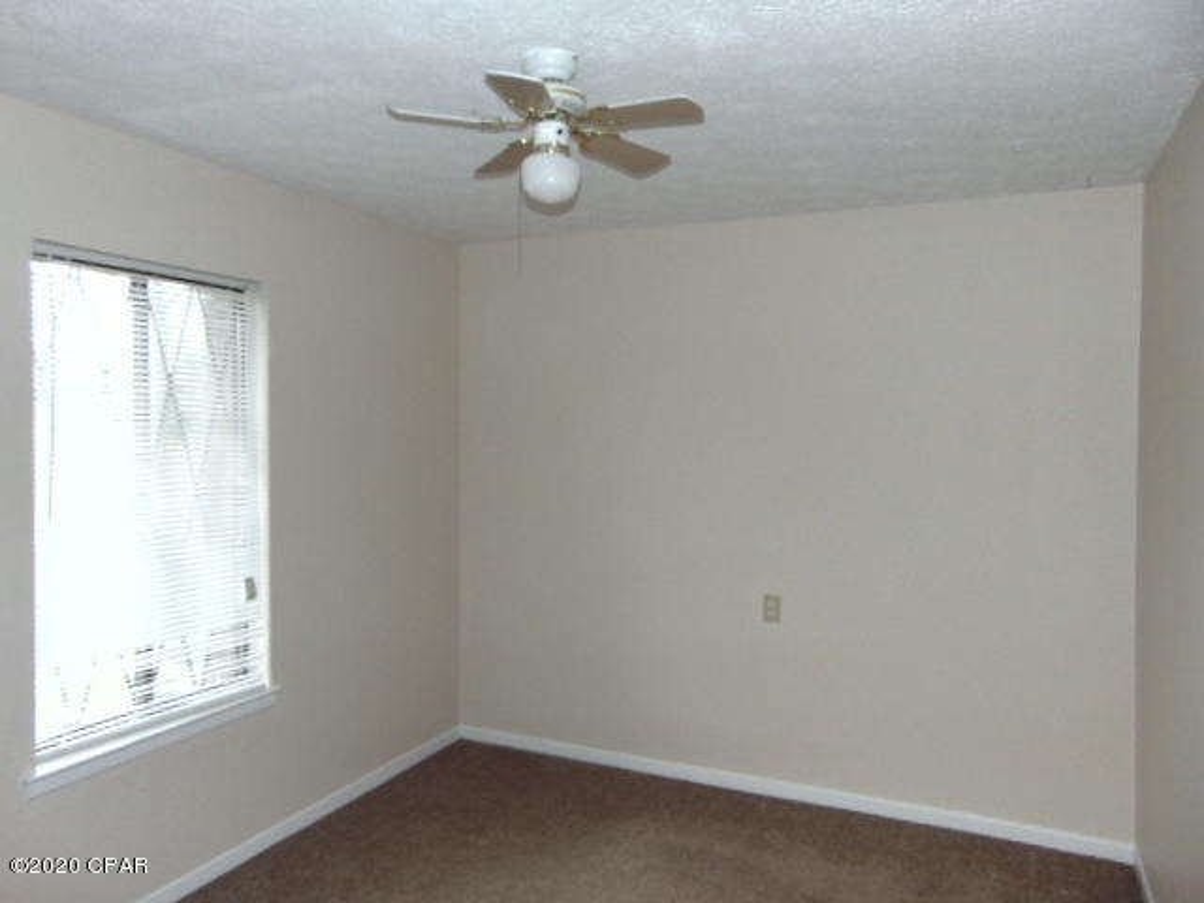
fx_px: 870
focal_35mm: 25
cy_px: 452
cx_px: 602
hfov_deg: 69.4
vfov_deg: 54.9
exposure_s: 1/30
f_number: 3
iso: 200
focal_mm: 4.5
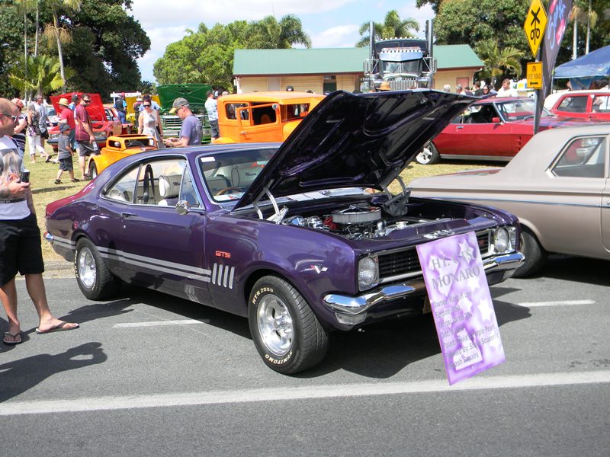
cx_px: 305
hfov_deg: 51.4
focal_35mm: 36
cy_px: 228
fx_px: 634
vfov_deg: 39.7
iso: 80
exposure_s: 1/520
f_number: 3.7
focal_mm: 6.4
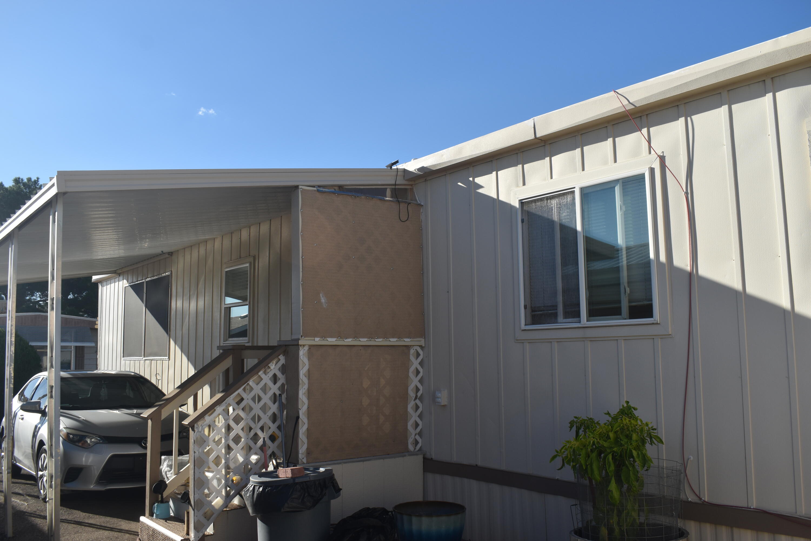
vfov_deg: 41.7
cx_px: 406
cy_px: 270
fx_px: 710
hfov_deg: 59.5
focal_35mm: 32
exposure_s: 1/250
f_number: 7.1
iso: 200
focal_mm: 21
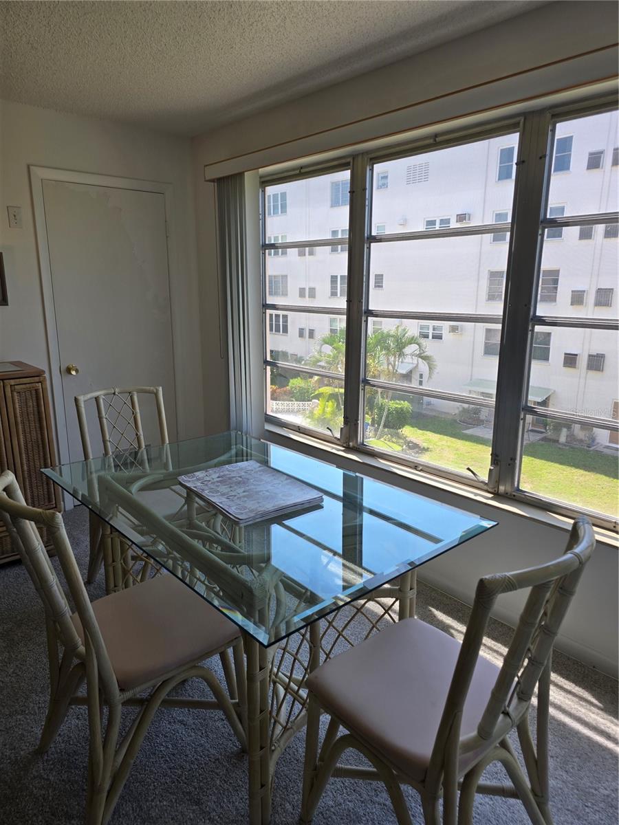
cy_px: 412
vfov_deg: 73.9
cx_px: 310
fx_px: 548
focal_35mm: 23
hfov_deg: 58.9
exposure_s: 1/135
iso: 12
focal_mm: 6.3
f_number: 1.7
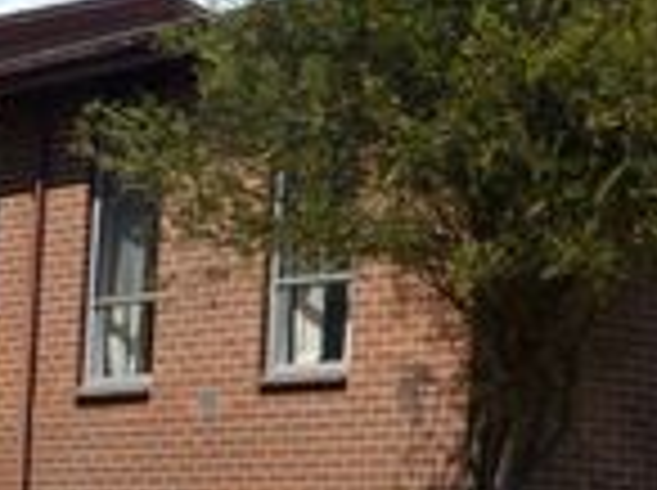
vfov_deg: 12.2
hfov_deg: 16.3
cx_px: 428
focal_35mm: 121
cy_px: 227
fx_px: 2293
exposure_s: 1/200
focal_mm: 26
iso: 100
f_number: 9
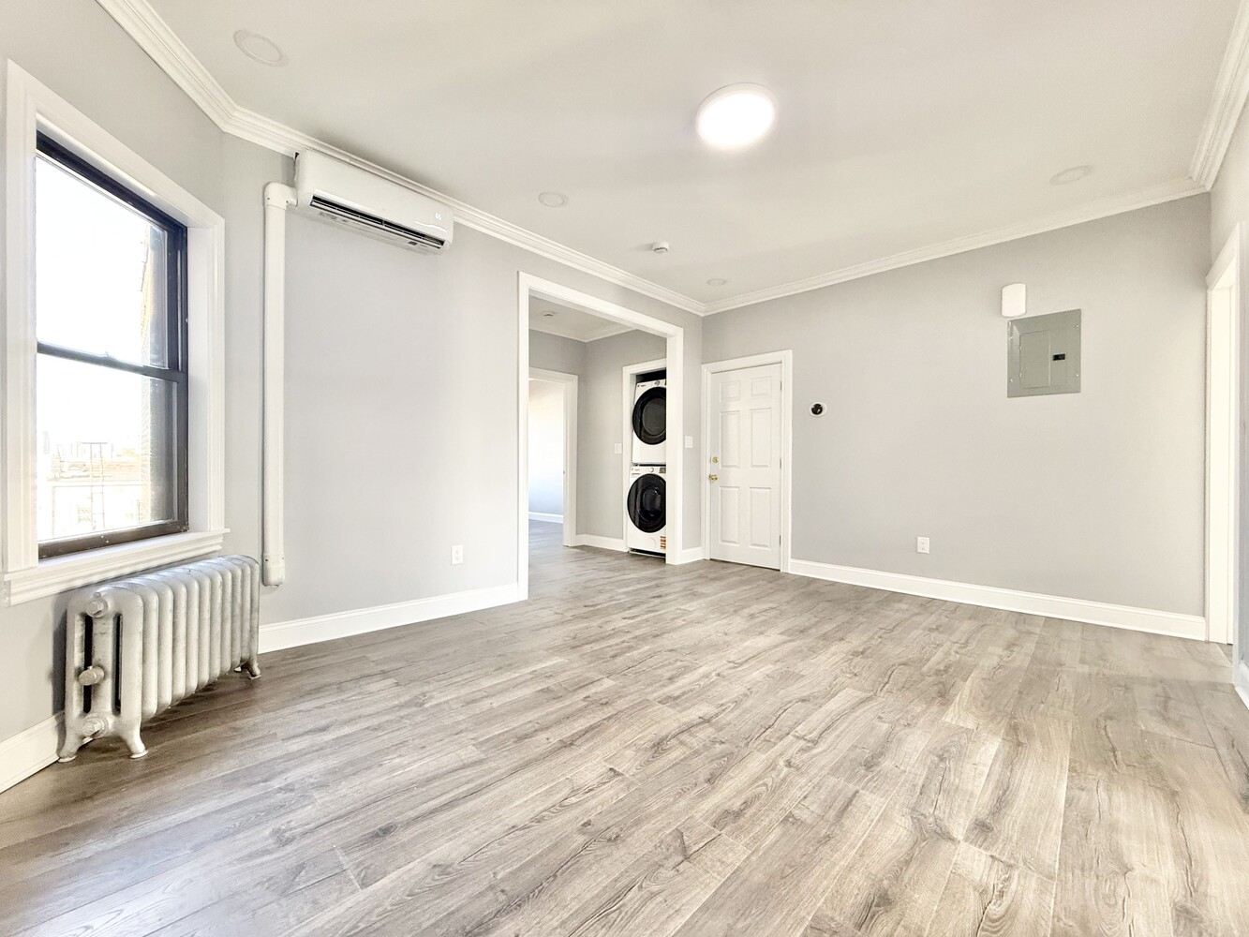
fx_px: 505
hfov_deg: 102.1
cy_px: 468
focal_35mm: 14
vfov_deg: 85.7
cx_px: 624
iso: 250
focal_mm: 2.22
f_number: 2.2
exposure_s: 1/60
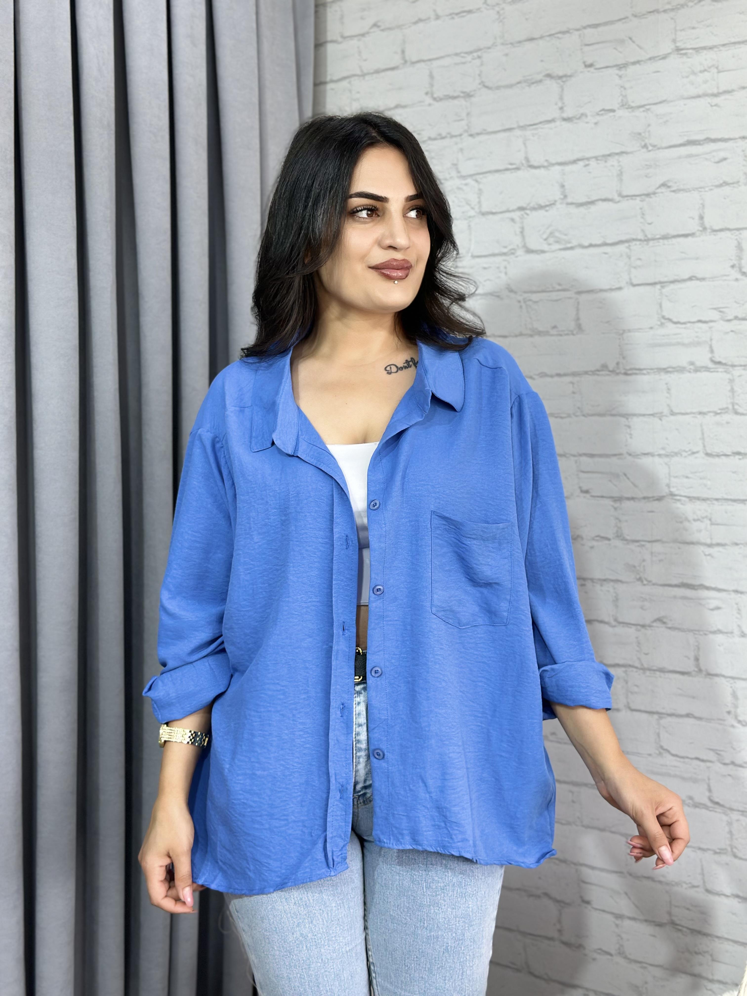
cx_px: 374
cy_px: 498
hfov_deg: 30.3
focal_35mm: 48
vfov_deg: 39.7
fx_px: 1381
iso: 64
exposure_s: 1/100
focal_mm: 6.86
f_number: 1.78
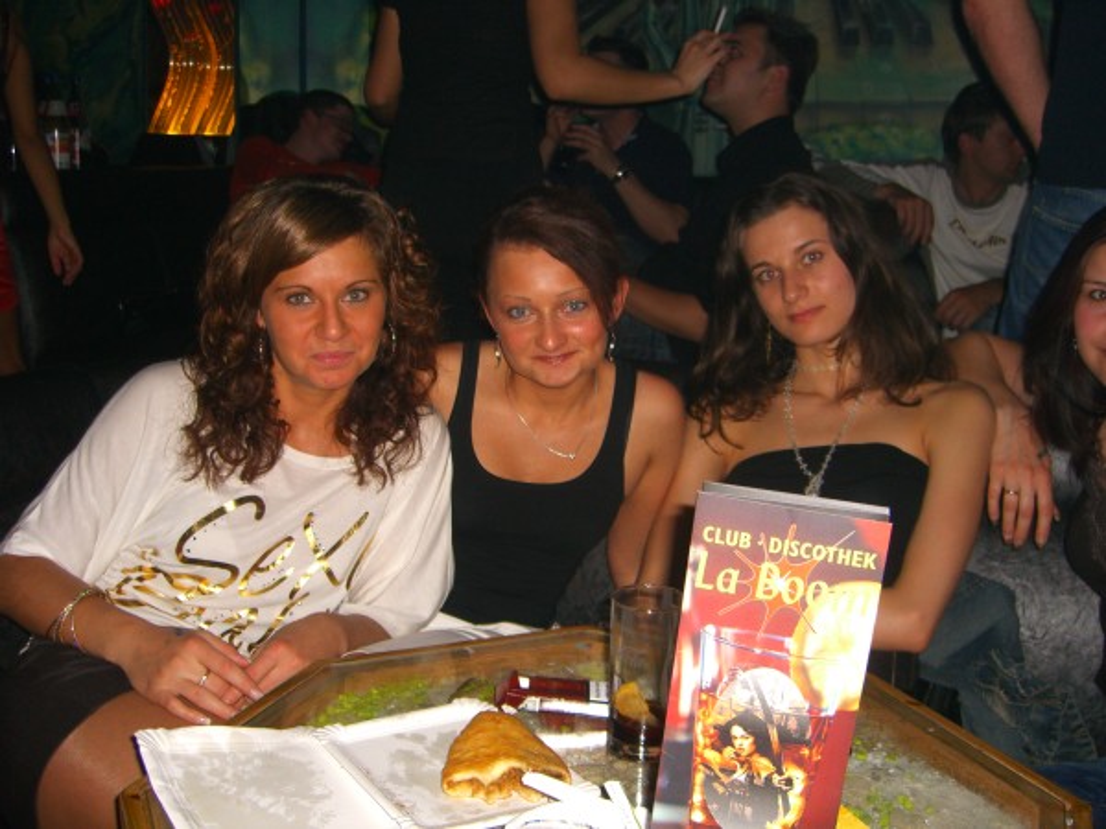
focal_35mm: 38
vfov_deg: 37.7
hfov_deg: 49.0
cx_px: 553
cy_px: 414
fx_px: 1214
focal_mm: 7.9
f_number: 2.8
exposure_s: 1/60
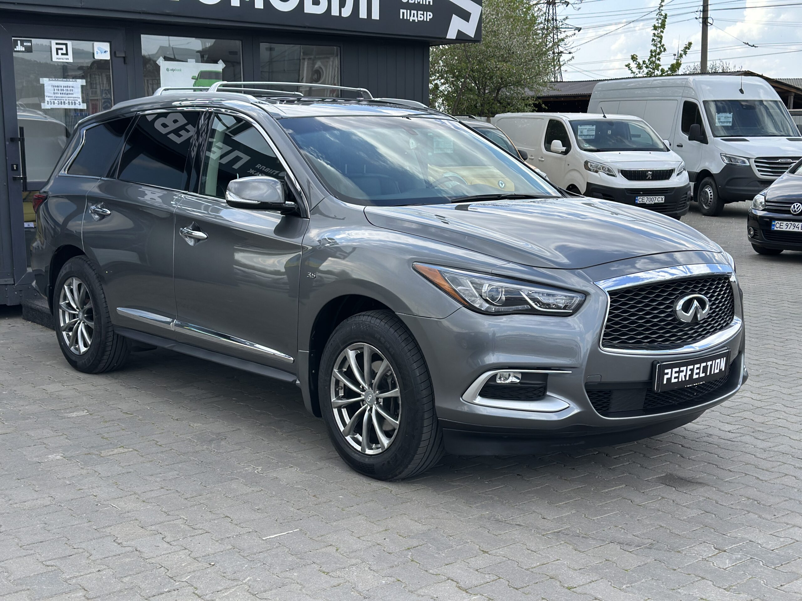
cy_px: 300
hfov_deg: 39.7
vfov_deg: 30.3
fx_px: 1112
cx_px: 401
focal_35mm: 48
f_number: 1.78
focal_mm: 6.86
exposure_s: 1/1475
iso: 80
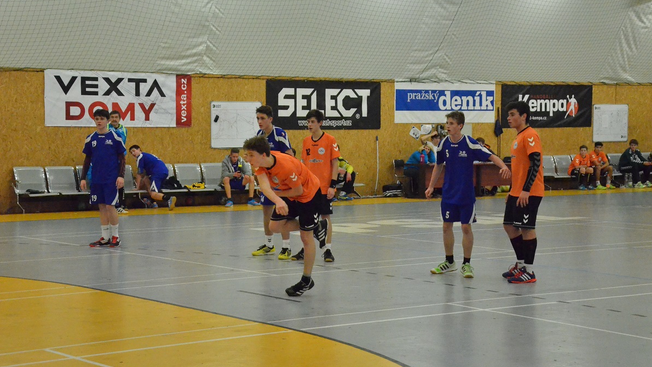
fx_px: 1366
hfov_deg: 26.8
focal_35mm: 79
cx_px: 328
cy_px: 177
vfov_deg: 15.3
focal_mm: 50
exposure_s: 1/1000
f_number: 5.6
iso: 6400
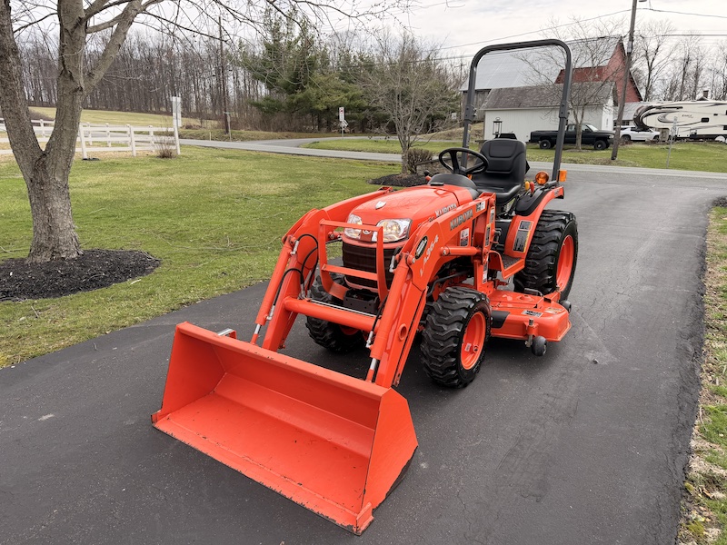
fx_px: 504
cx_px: 364
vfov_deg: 56.8
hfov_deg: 71.6
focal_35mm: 24
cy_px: 272
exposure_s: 1/2907
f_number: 1.78
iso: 100
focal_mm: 6.76
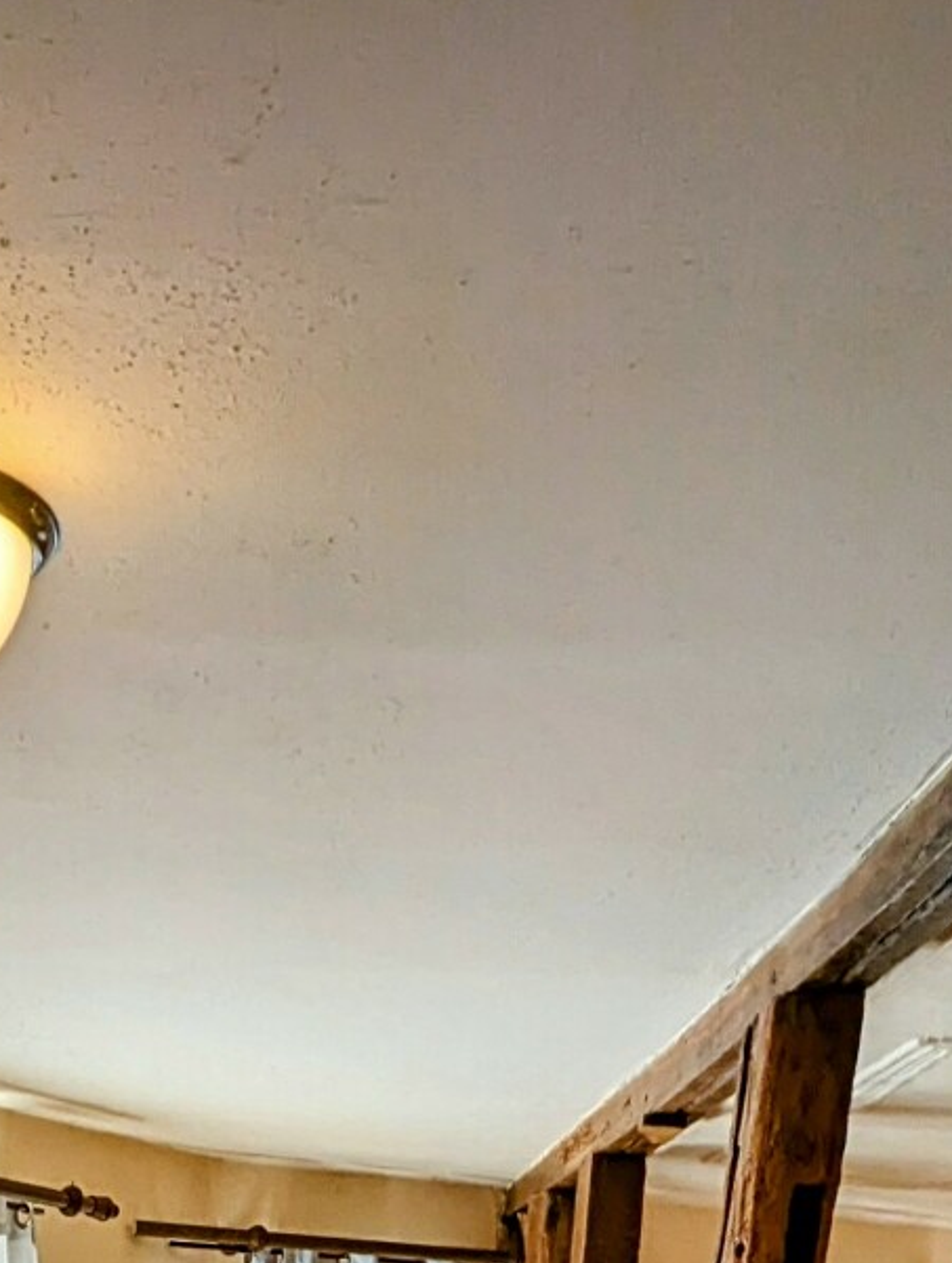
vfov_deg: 24.4
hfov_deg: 26.3
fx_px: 1937
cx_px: 32
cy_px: 2064
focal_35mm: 53
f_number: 2.2
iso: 64
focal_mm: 2.35
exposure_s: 1/117
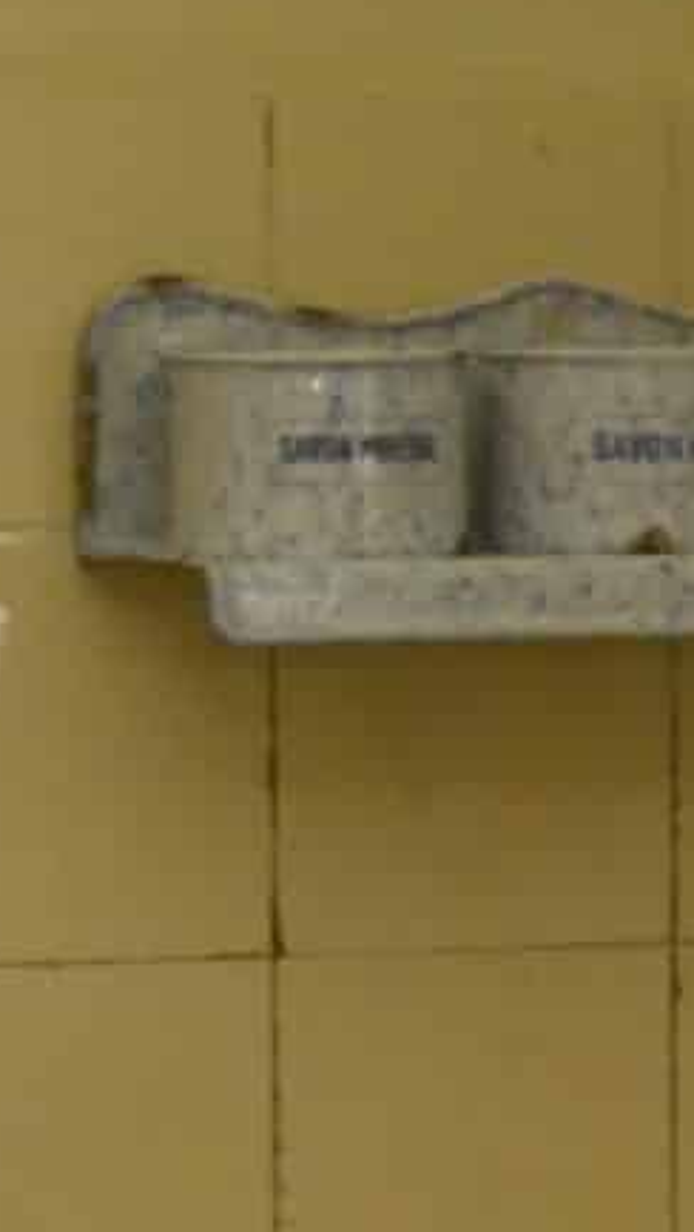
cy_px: 983
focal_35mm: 409
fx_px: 13362
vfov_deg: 5.3
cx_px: 1547
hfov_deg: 3.0
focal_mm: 66
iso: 6400
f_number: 5.6
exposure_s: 1/160
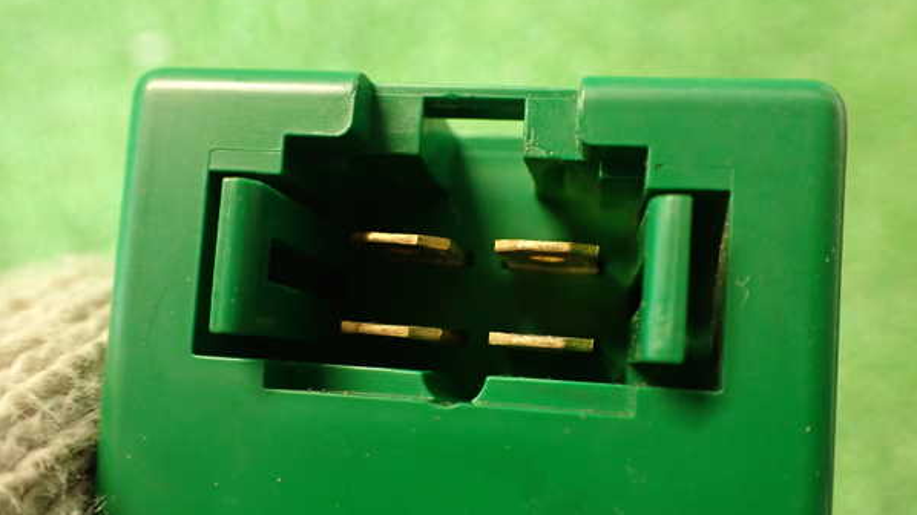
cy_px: 300
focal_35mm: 35
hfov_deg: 56.6
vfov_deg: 33.6
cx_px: 458
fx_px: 851
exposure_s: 1/30
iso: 640
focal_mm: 5.79
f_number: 2.4
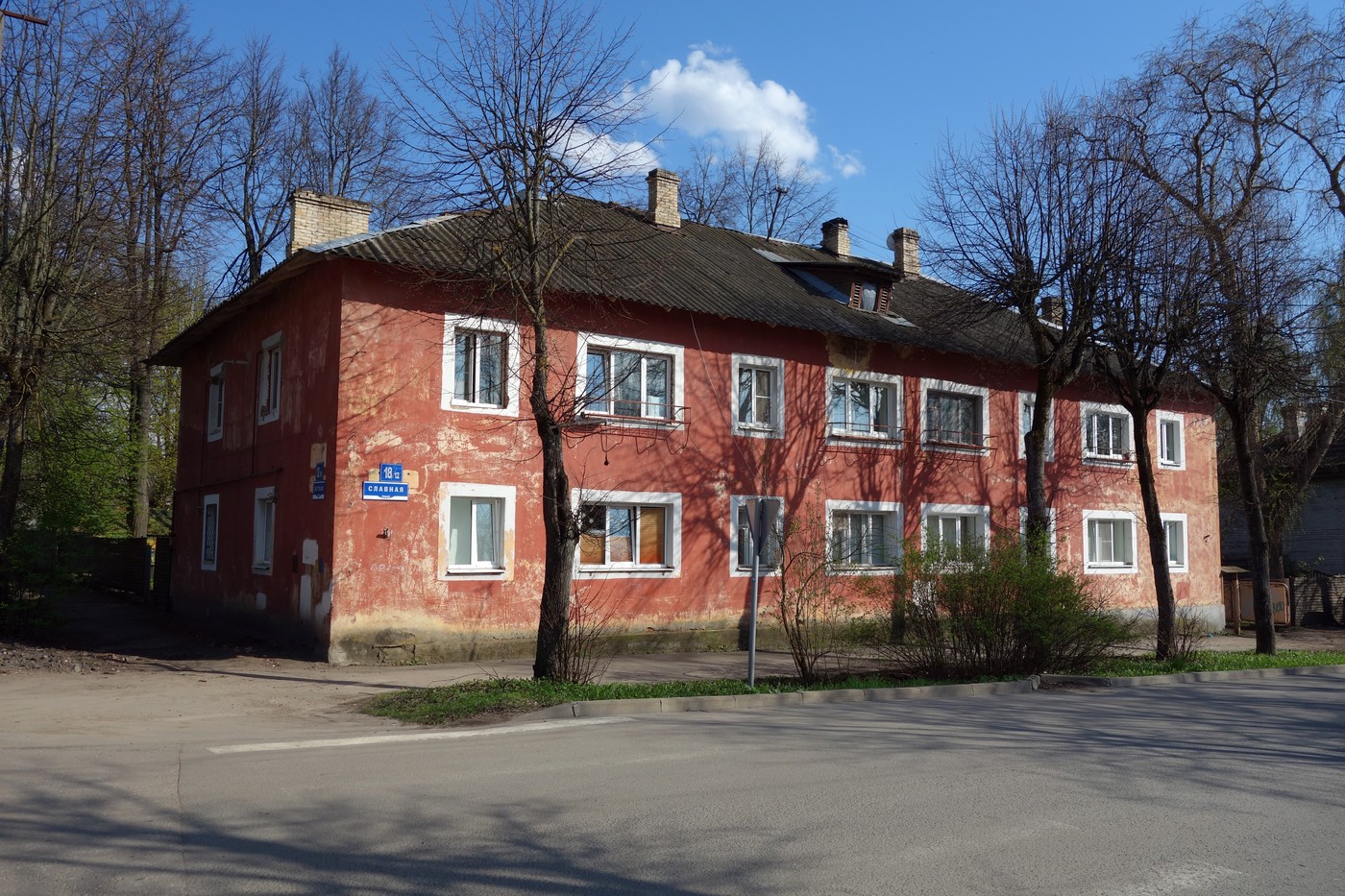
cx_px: 672
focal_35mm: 28
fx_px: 1046
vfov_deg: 46.4
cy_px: 448
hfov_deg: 65.5
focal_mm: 10.4
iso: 125
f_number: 5.6
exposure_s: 1/500
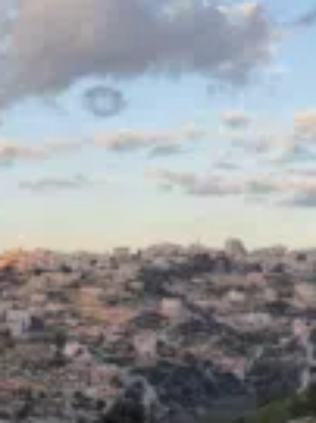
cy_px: 373
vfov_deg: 26.6
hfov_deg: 18.9
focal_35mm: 71
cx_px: -113
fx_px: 866
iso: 80
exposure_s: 1/840
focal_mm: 6.76
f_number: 1.78
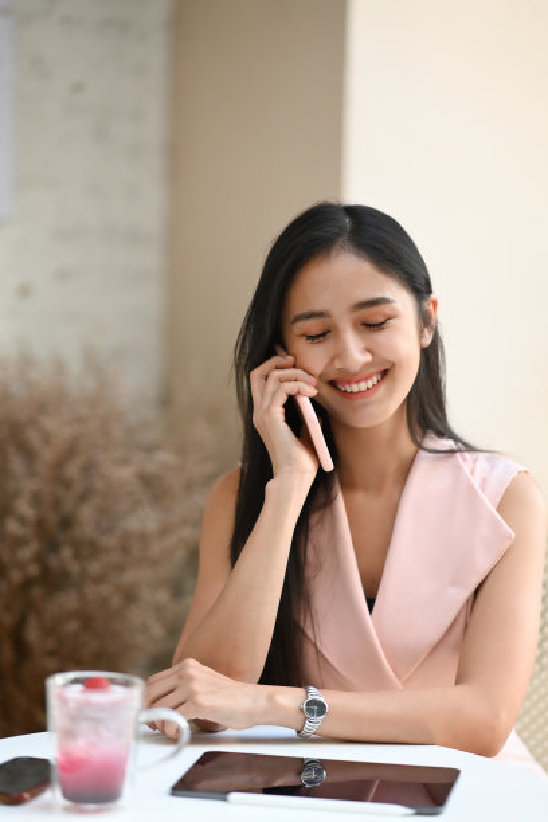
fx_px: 2397
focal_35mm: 105
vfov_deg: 19.5
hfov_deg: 13.0
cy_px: 411
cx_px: 274
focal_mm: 105
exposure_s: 1/640
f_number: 2
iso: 800
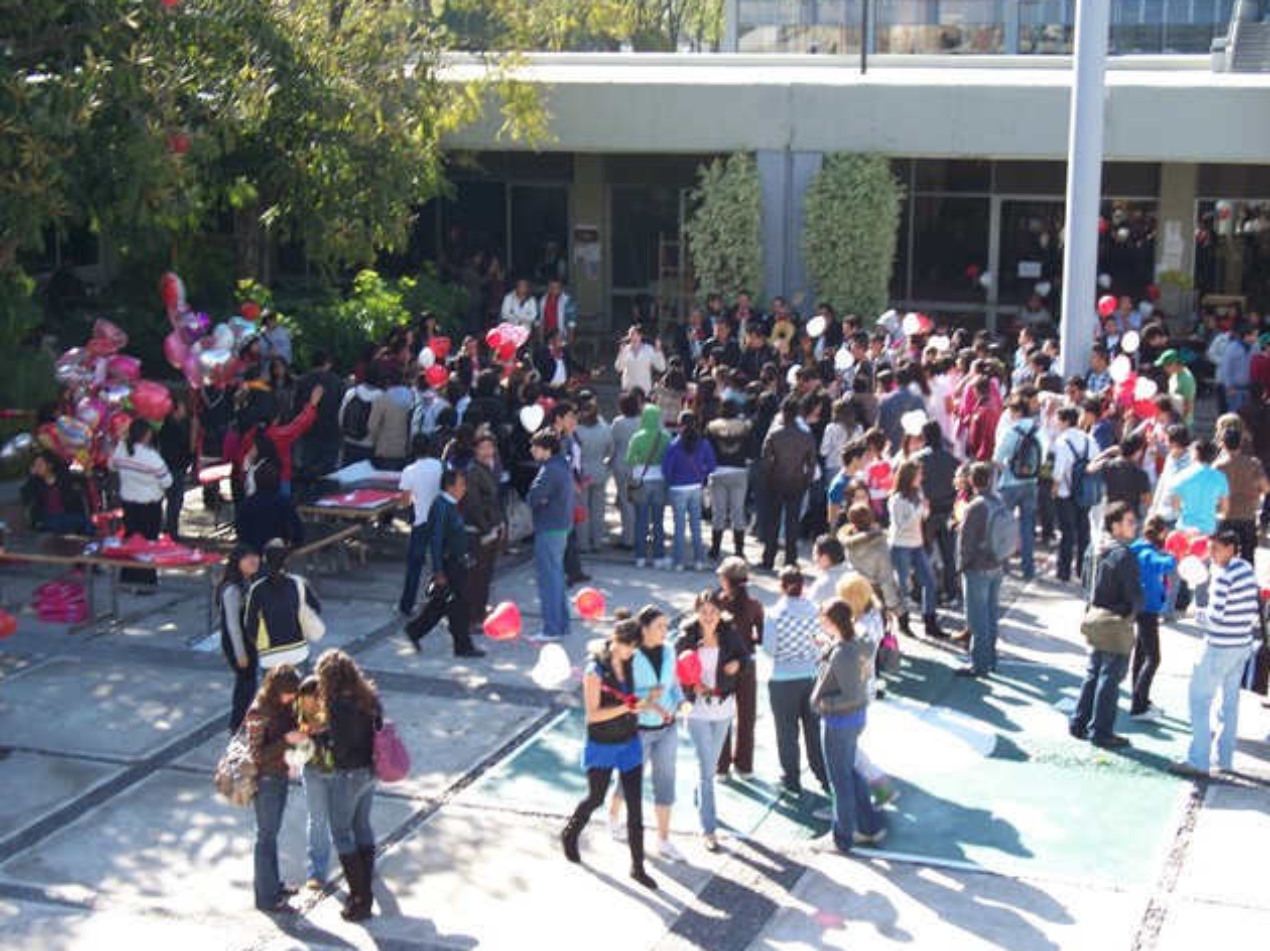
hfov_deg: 31.2
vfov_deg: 23.6
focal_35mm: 62
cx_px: 629
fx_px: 2274
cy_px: 473
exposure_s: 1/160
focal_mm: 12.89
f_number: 3.1
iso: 64
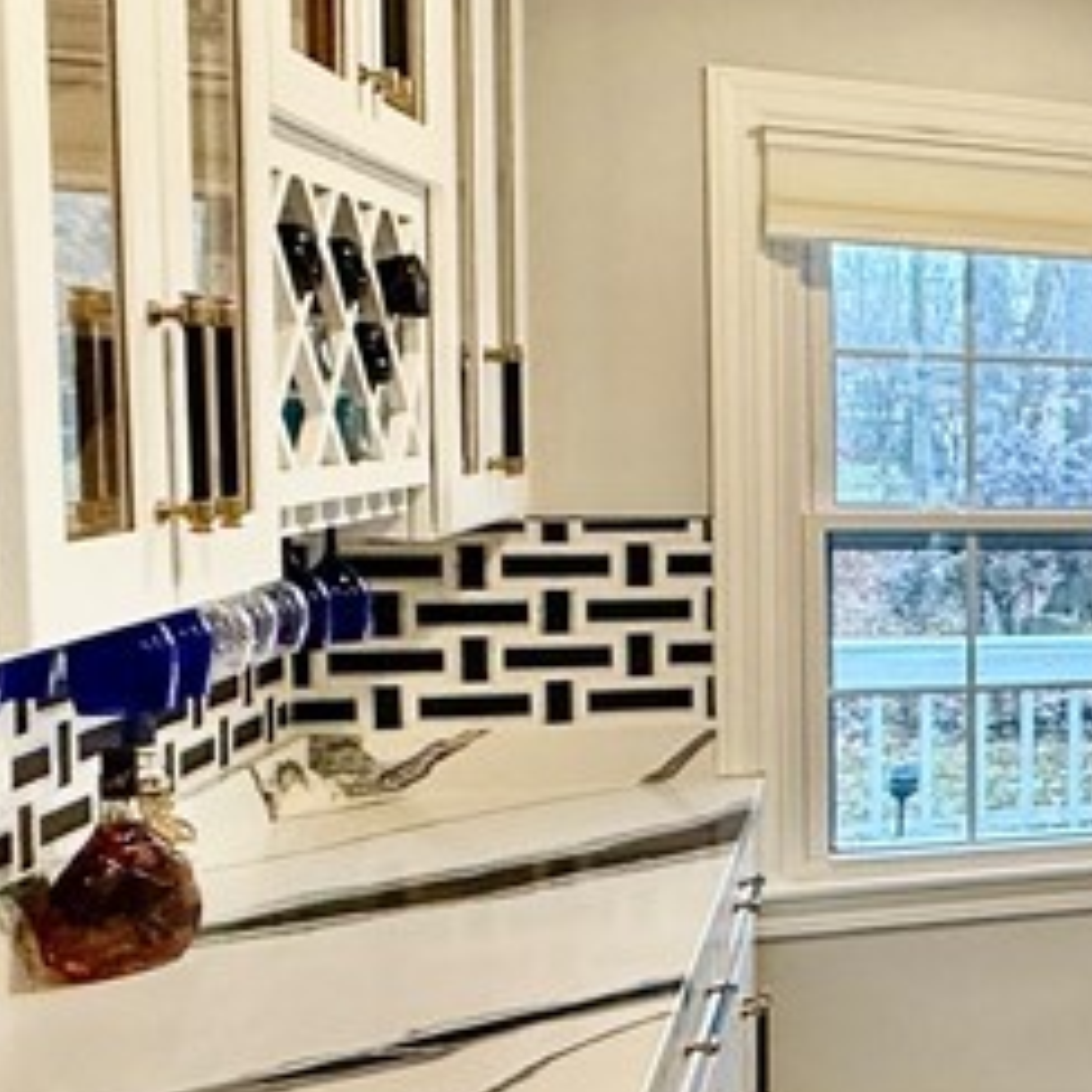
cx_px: 1911
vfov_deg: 32.8
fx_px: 1856
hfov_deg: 22.0
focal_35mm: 52
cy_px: 550
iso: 200
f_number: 2.2
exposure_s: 1/120
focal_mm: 2.22
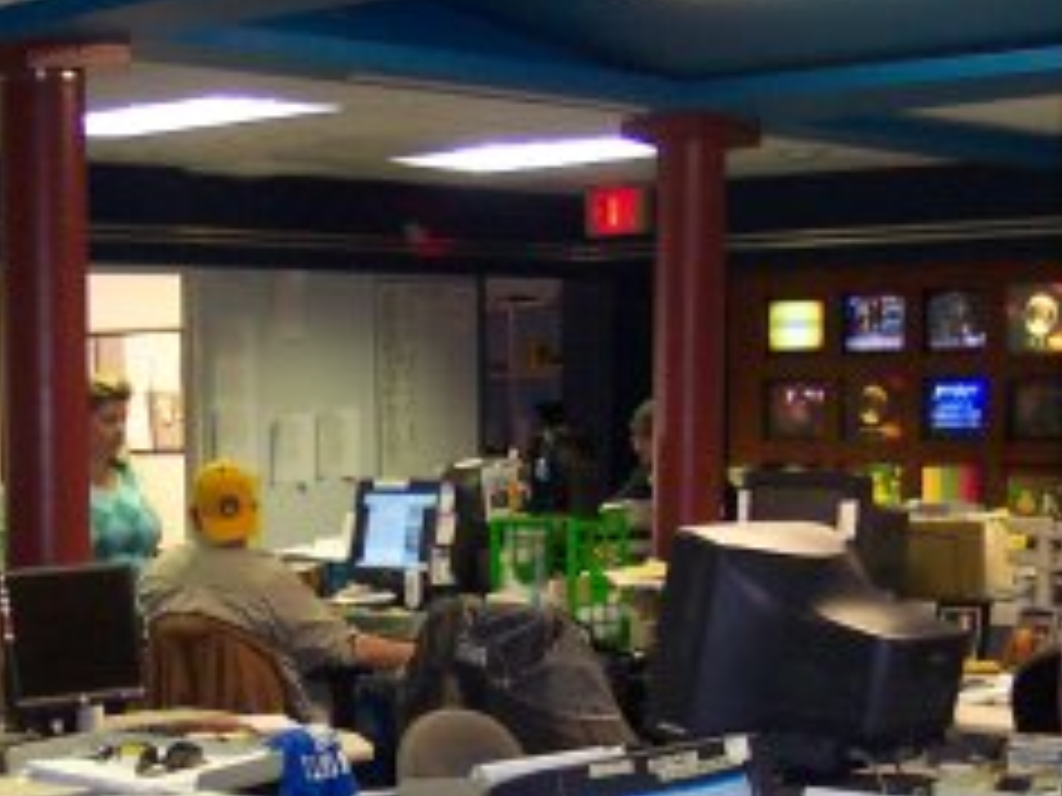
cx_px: 468
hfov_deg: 23.0
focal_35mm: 85
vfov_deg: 17.1
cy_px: 726
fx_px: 2608
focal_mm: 8
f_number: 2.8
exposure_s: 1/30
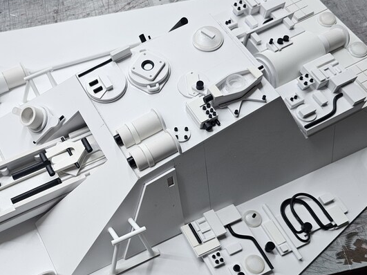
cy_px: 192
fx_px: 413
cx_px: 133
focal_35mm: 39
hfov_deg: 47.3
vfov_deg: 36.3
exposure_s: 1/120
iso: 64
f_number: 1.7
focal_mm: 6.3
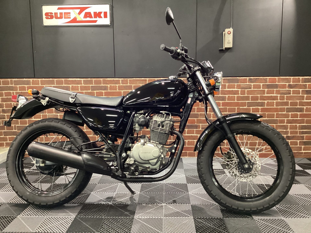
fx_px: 279
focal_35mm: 31
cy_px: 116
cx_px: 156
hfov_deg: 58.4
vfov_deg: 45.4
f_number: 2.4
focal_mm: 3.3
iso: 400
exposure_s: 1/40
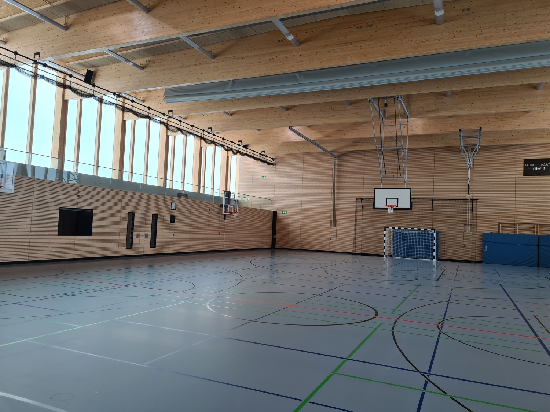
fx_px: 413
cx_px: 275
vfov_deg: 53.1
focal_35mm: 26
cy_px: 206
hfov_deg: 67.3
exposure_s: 1/106
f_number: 1.8
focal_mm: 5.4
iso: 50
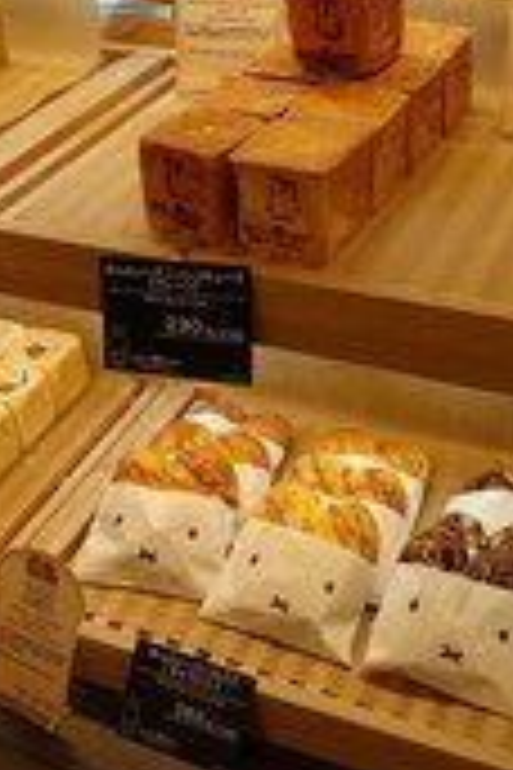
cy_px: 218
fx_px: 1197
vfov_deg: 35.1
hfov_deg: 24.2
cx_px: 230
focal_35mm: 56
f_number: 4
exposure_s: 1/80
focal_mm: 8.8
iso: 125
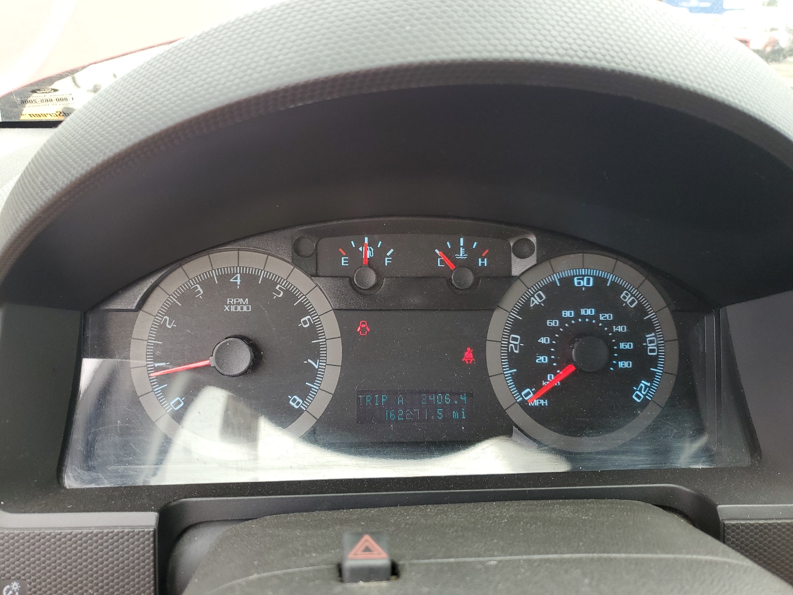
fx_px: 596
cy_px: 298
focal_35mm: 26
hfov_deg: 67.3
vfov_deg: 53.1
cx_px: 396
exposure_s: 1/120
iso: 53
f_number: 1.5
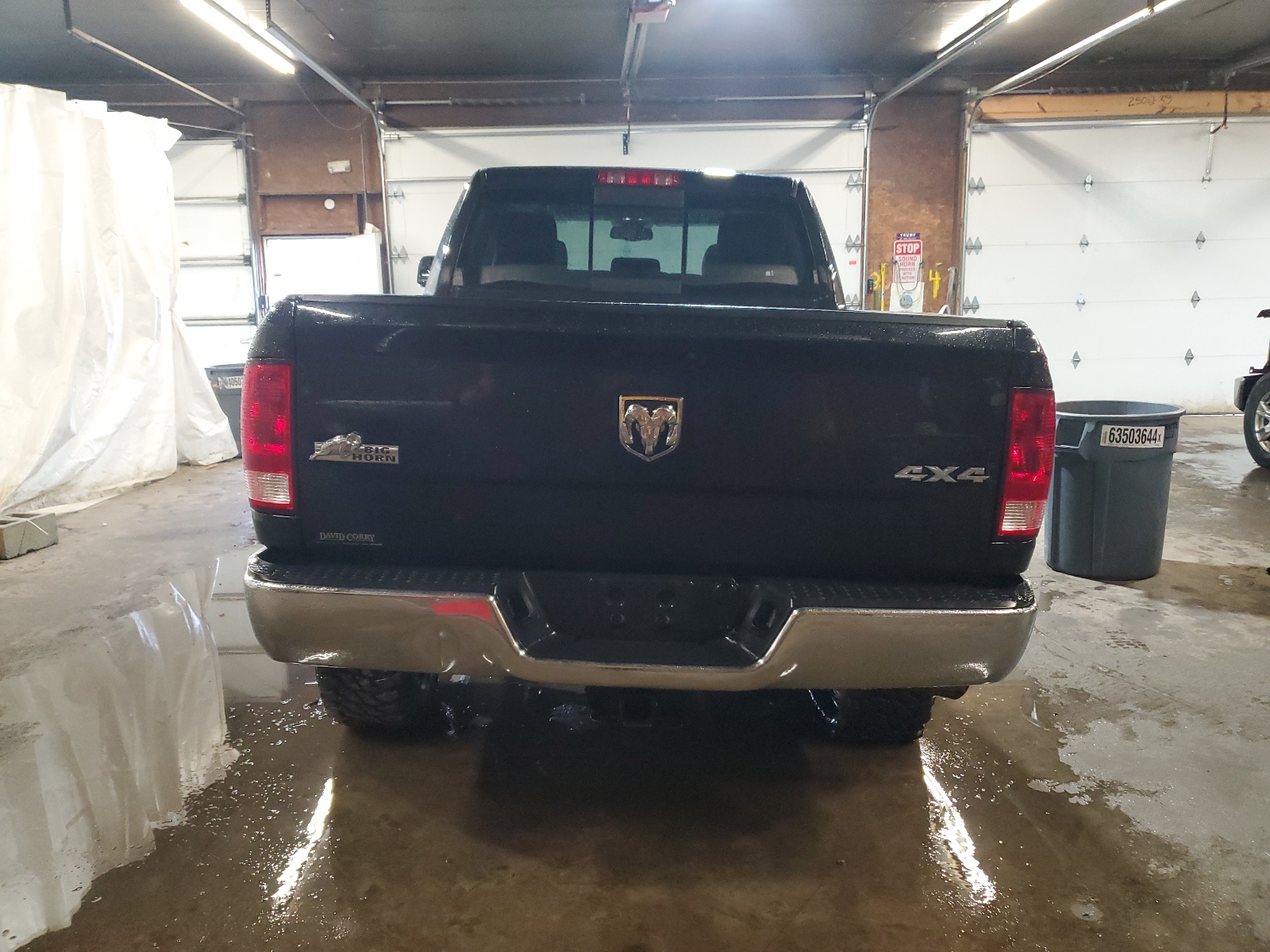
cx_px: 635
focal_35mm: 26
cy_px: 476
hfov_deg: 67.3
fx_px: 954
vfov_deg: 53.1
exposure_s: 1/60.2
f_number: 1.5
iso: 330
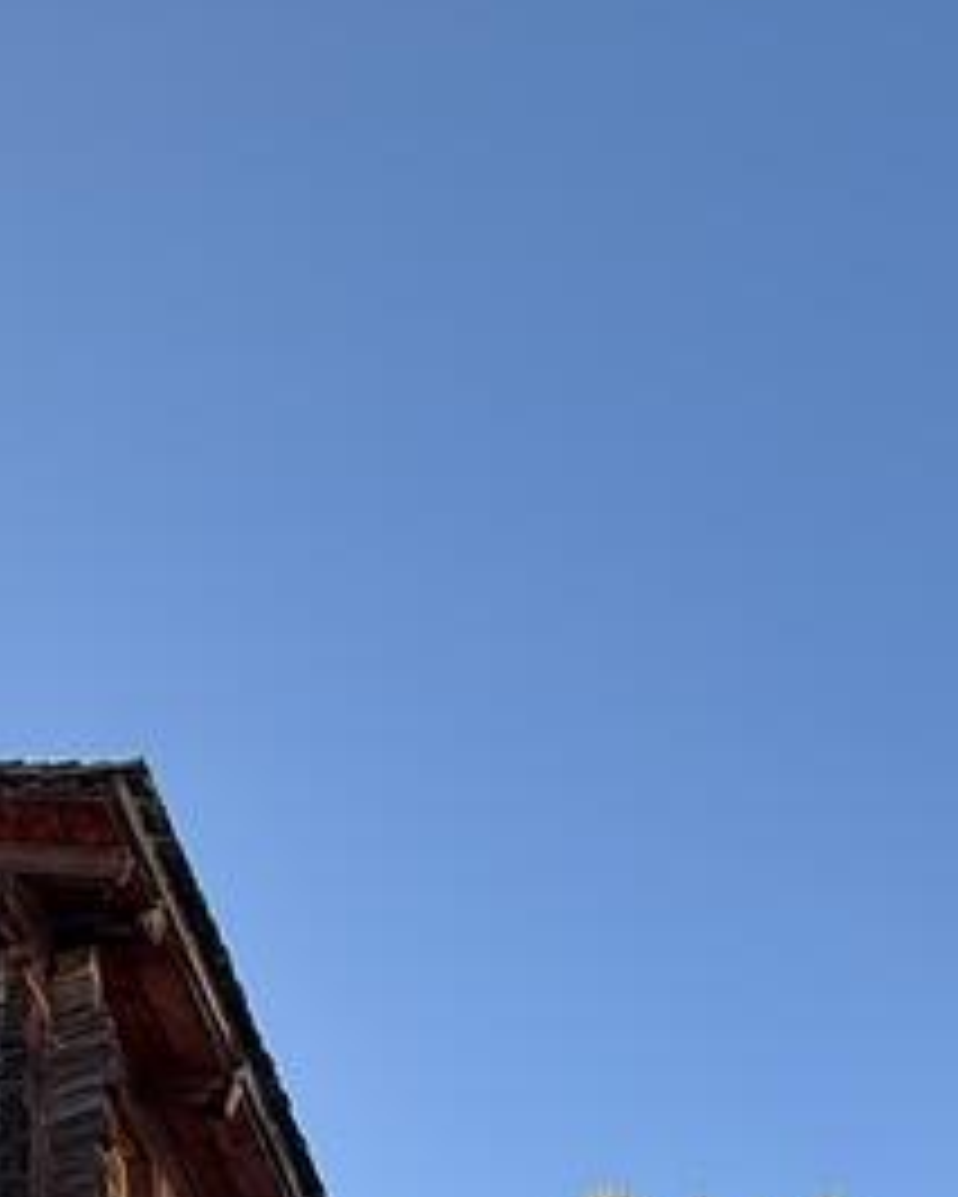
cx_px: -72
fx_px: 1877
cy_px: 1712
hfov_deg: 26.6
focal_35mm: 53
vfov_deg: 27.0
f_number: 2.2
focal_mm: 2.22
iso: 50
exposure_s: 1/162
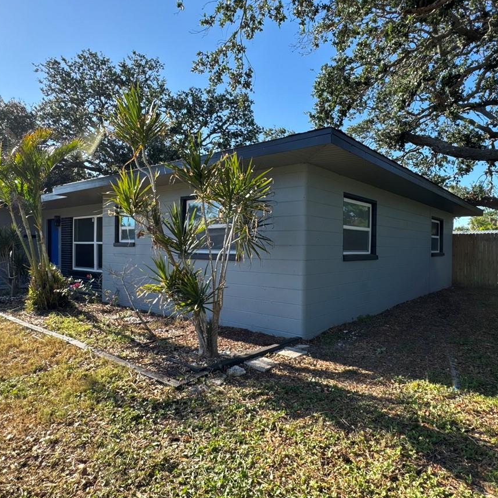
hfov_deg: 67.3
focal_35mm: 23
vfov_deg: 67.3
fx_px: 374
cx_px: 251
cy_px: 249
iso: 40
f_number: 2.2
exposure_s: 1/412
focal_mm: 2.22
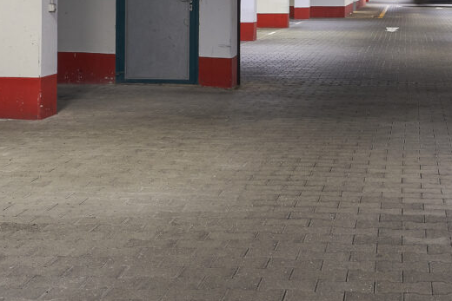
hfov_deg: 28.9
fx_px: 841
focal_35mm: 67
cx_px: 406
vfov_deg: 19.6
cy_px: -14
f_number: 11
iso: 400
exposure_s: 1
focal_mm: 17
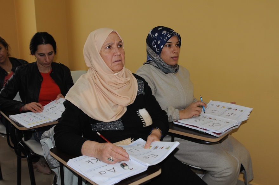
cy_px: 92
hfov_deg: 53.2
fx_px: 279
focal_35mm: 36
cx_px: 140
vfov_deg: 36.8
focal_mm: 24
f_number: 4
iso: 400
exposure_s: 1/60
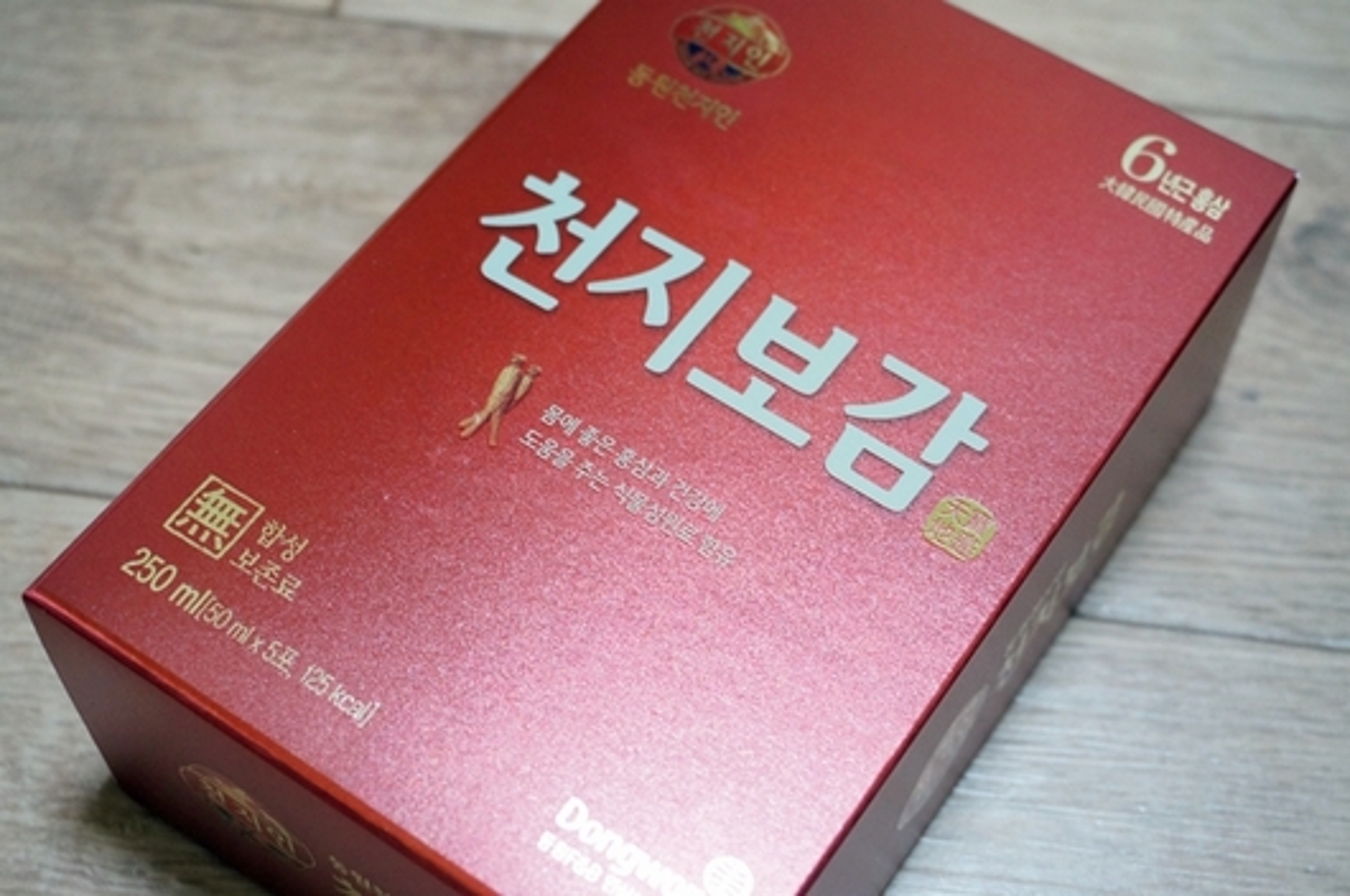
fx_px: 2079
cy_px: 448
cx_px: 675
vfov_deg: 24.3
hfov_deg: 36.0
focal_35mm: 56
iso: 1600
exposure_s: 1/30
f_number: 5.6
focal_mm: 37
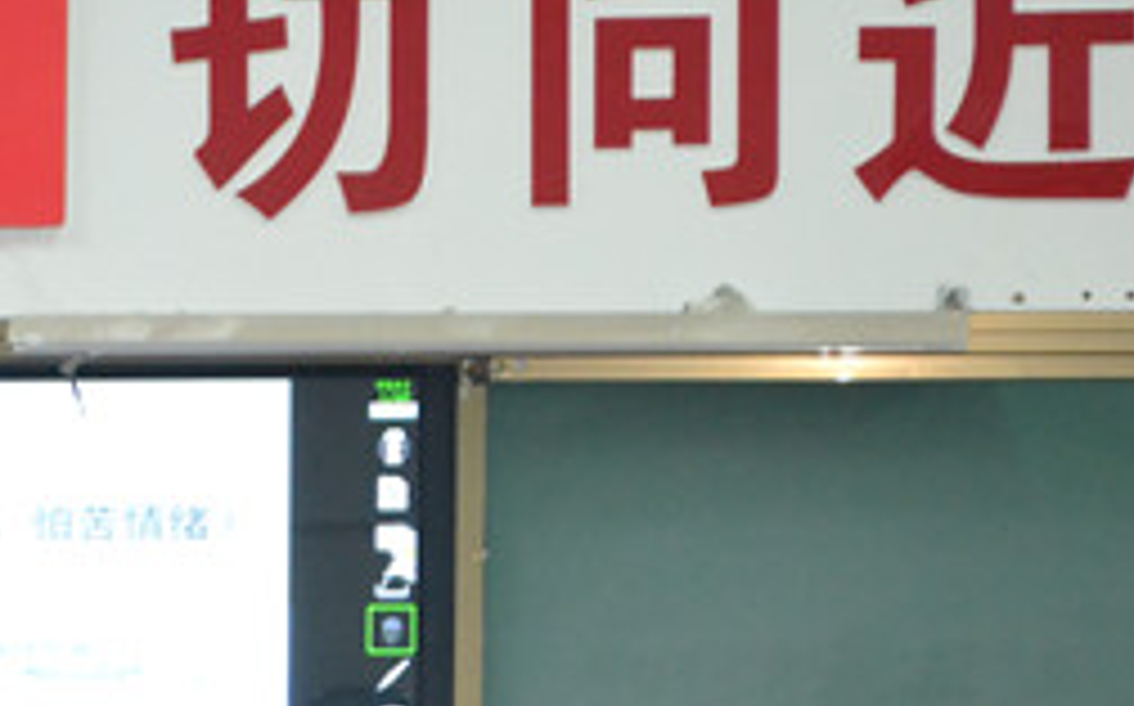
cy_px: 890
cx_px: -126
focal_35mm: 200
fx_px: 6182
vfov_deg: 6.5
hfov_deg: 10.4
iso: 3200
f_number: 5.6
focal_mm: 55
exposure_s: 1/60
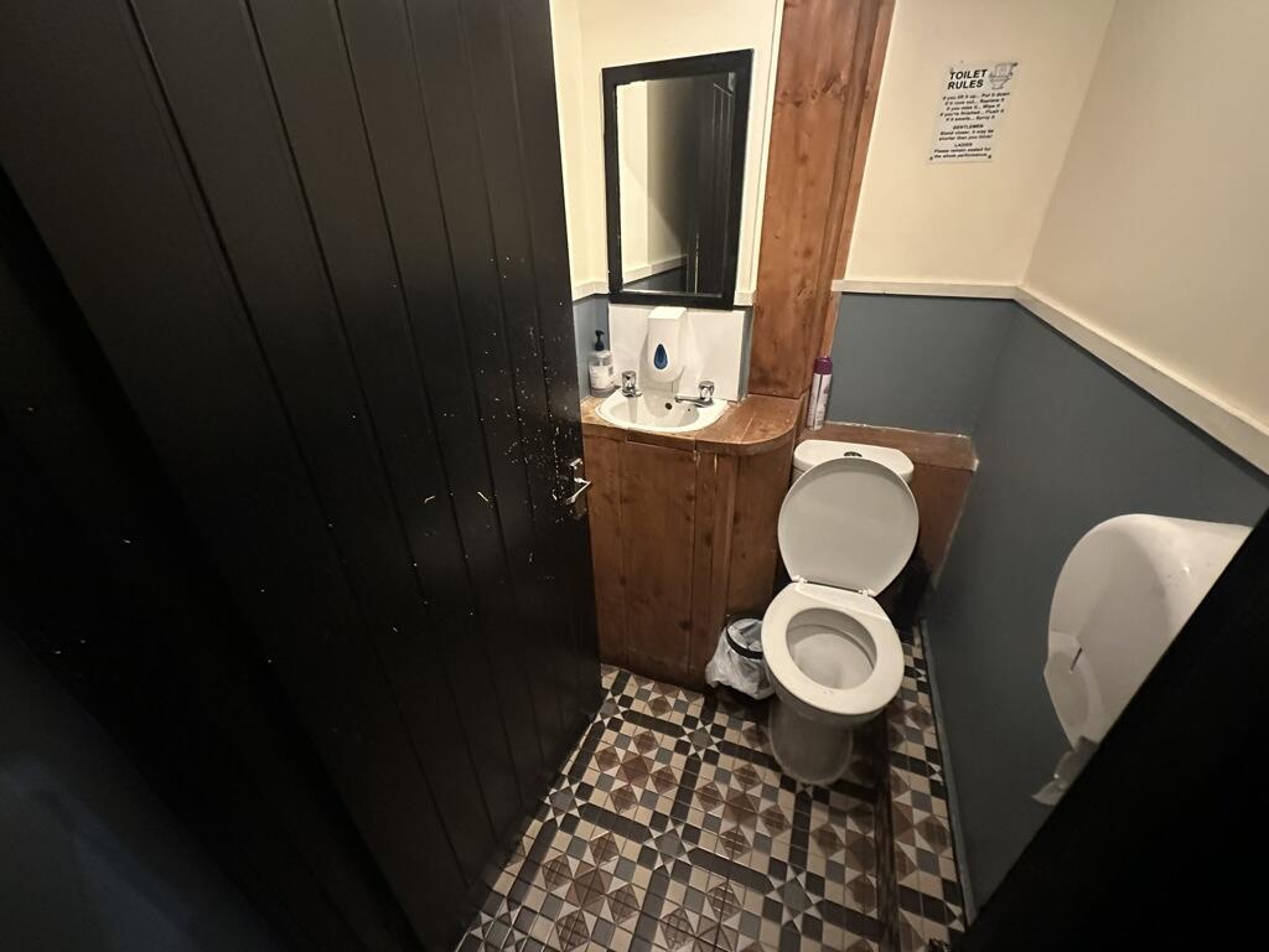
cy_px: 476
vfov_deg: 85.7
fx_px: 513
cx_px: 634
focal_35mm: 14
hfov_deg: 102.1
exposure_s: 1/34
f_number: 2.2
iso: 1250
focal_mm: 2.22
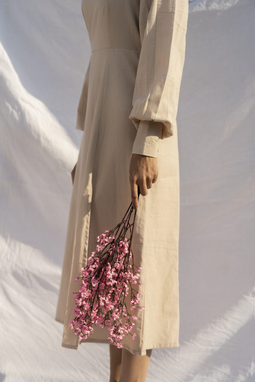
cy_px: 191
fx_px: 903
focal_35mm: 85
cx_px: 128
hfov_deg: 16.1
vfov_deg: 23.9
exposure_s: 1/800
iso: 100
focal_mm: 85
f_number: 4
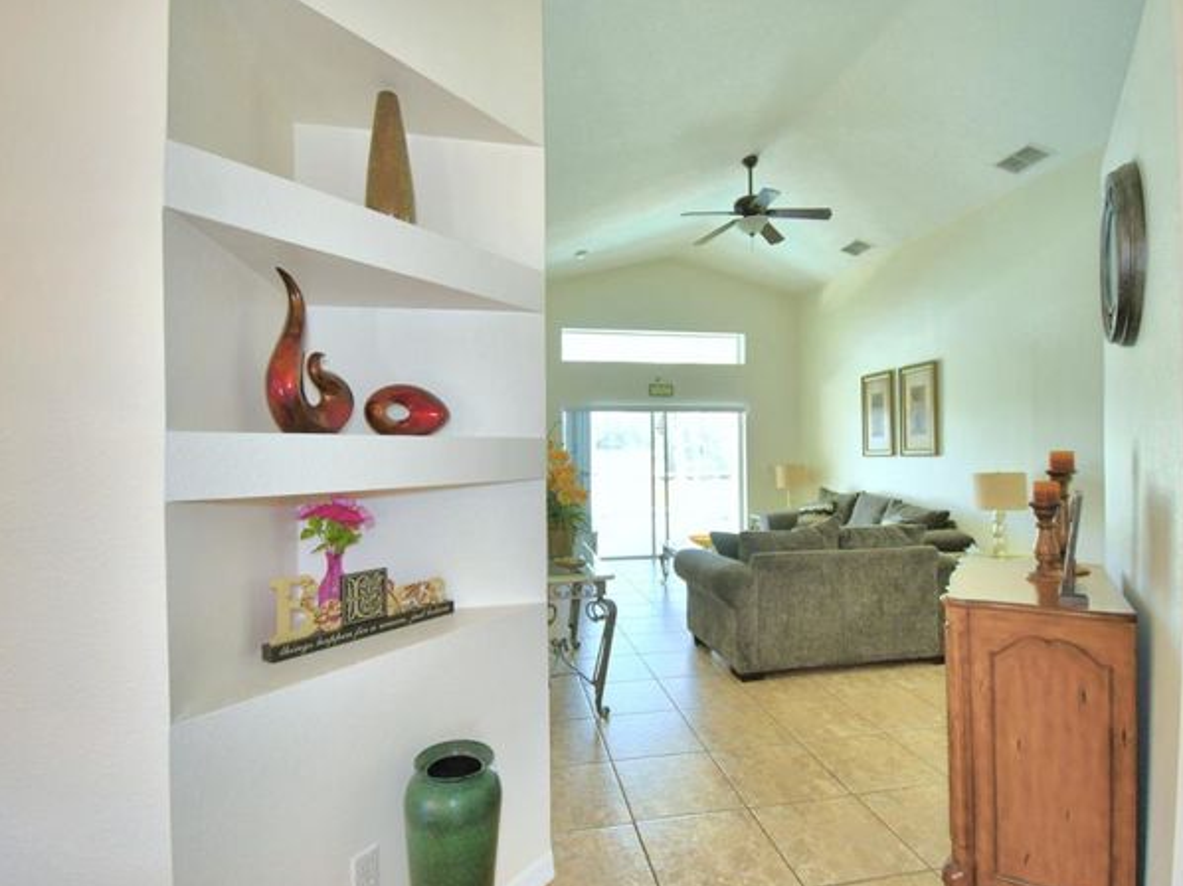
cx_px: 618
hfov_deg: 91.0
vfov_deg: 74.7
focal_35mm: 17
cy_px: 448
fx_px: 581
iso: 200
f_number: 4.5
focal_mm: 10
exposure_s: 1/60
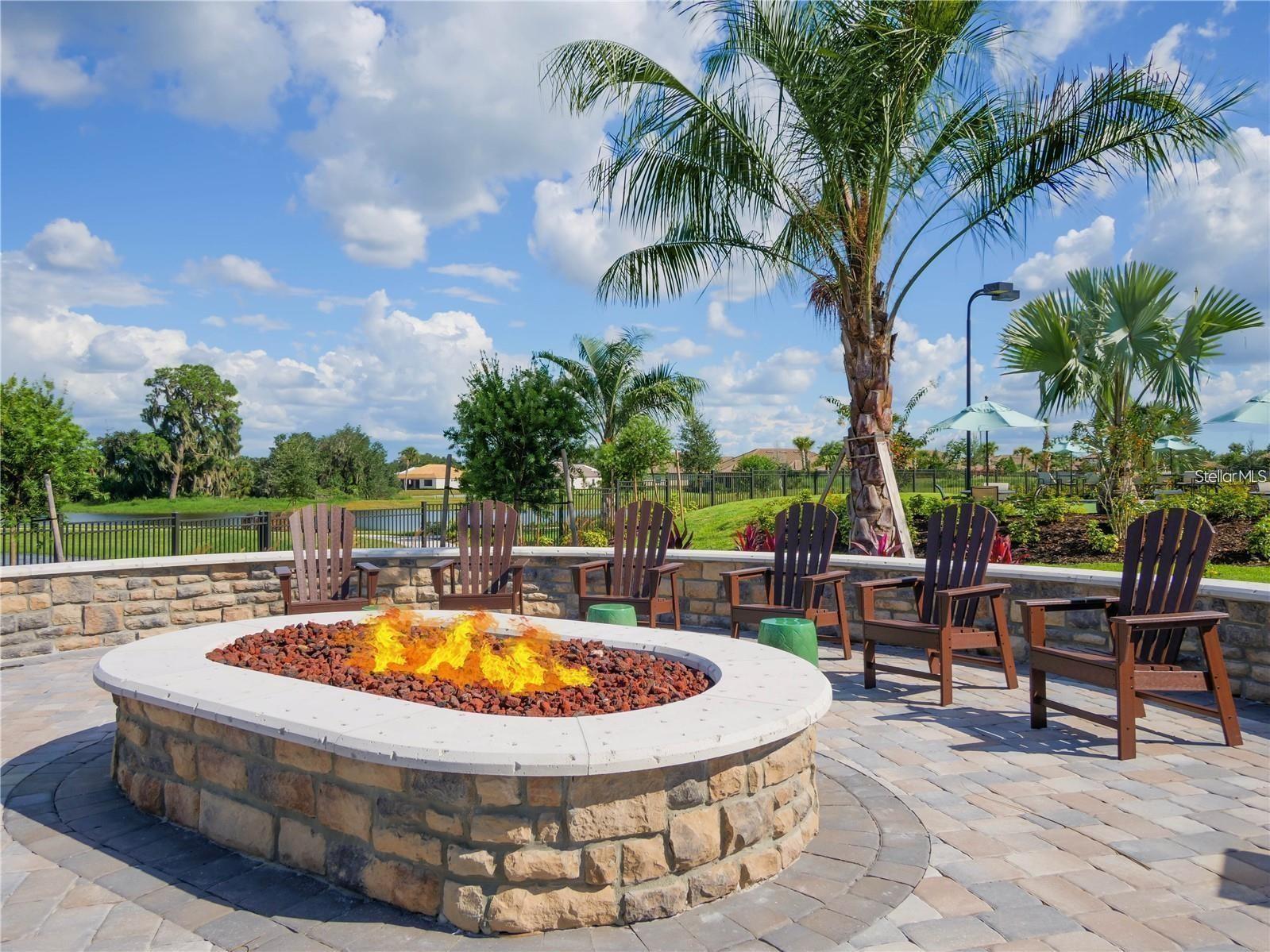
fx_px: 880
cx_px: 635
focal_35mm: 24
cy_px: 476
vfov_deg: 56.8
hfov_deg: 71.6
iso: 100
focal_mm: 12
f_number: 8
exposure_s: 1/400
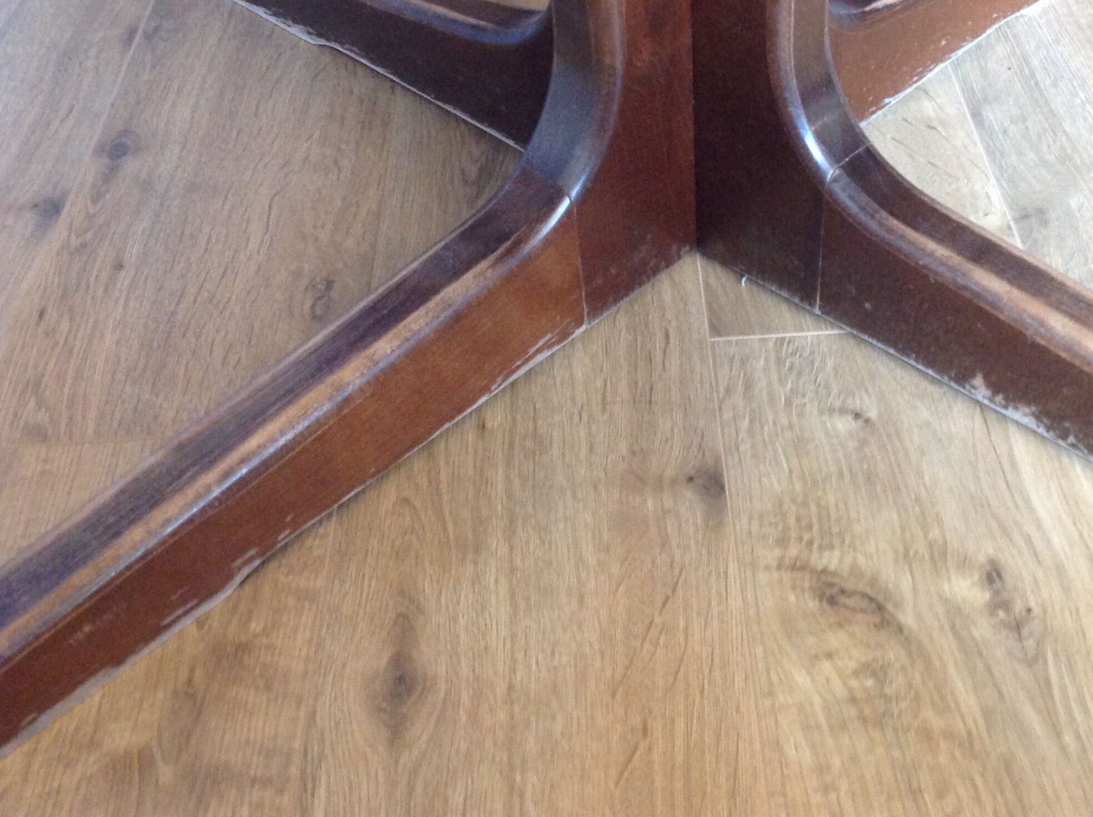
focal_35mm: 46
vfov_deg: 31.3
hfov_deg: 40.9
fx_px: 1450
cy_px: 302
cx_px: 710
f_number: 2.4
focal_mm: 4.28
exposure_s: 1/15
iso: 320
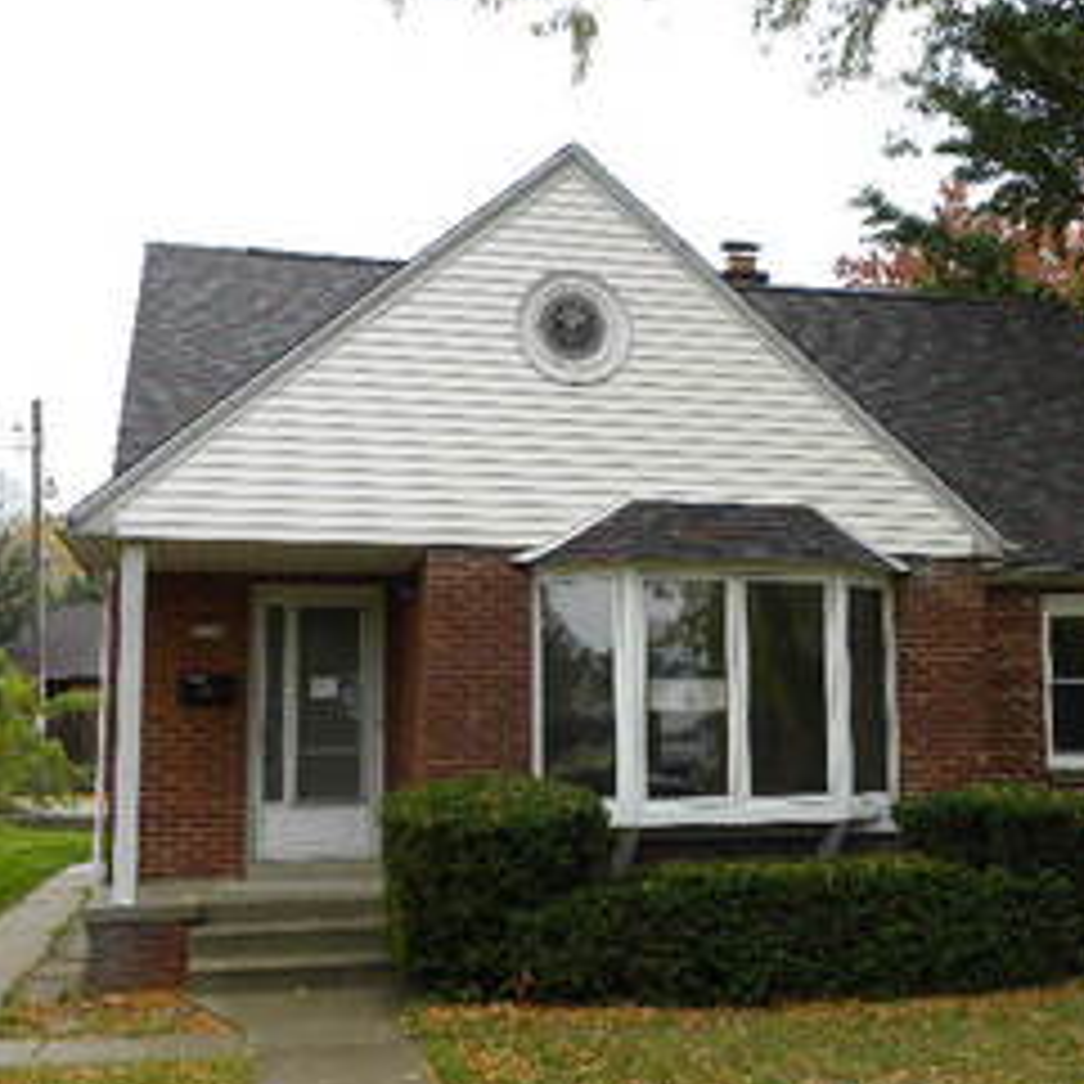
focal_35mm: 47
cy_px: 549
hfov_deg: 35.8
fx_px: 1665
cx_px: 702
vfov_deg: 36.1
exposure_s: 1/70.6
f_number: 3.2
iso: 75
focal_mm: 6.6
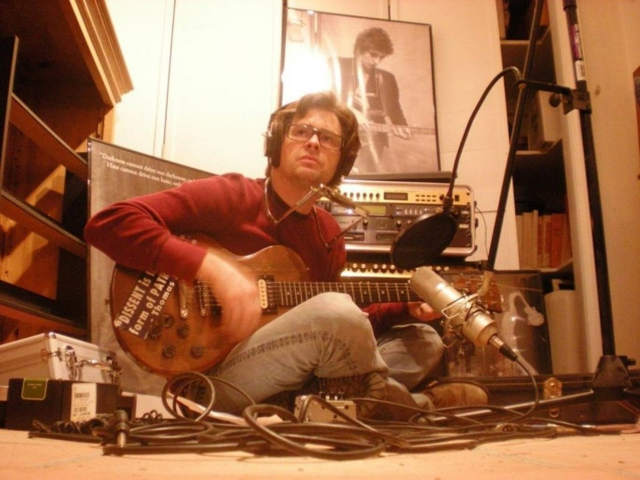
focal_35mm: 38
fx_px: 703
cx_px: 320
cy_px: 240
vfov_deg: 37.7
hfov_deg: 49.0
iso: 313
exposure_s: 1/8
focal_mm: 6.3
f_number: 3.1
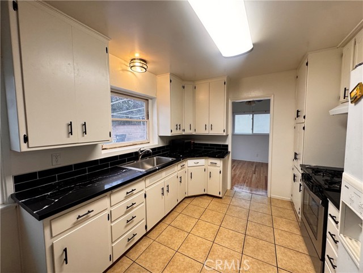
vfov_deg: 85.7
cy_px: 136
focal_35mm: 14
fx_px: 147
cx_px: 182
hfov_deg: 102.1
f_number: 2.2
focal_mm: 2.22
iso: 200
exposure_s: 1/120
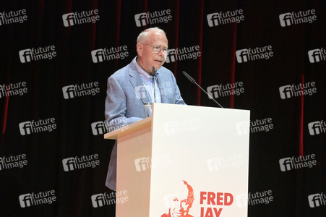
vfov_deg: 11.4
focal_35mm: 120
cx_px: 163
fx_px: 1086
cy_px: 108
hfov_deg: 17.1
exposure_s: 1/640
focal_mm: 120
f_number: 5.6
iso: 8000
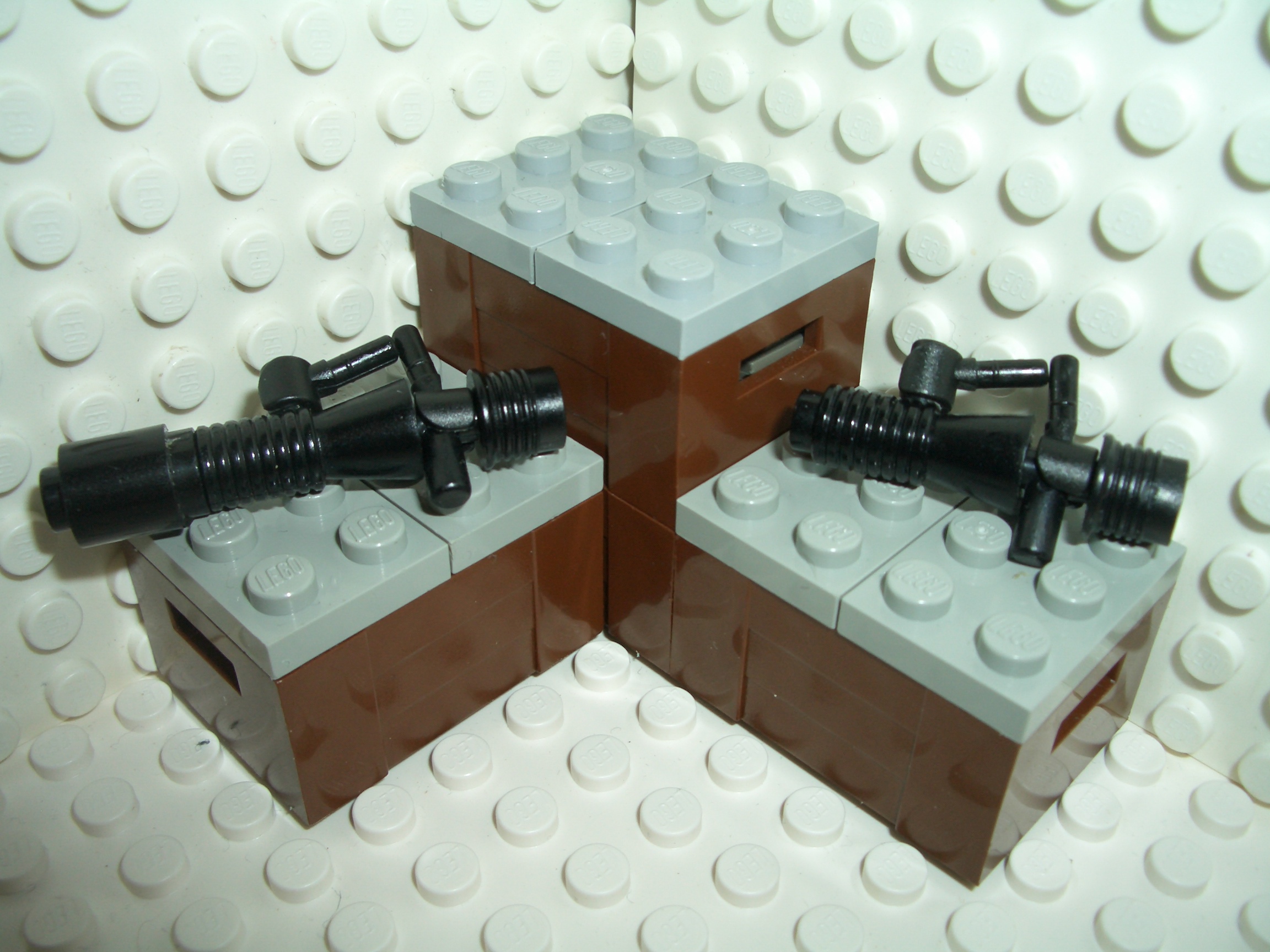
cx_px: 635
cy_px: 476
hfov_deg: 52.6
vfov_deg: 40.7
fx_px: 1284
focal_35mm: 35
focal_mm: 5.8
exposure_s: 1/60
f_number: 4.3
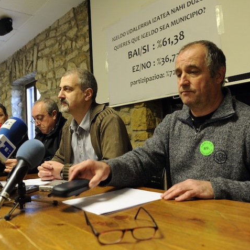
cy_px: 126
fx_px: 253
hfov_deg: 52.2
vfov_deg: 52.5
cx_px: 102
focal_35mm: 31
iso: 1600
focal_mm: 24
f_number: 4
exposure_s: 1/60
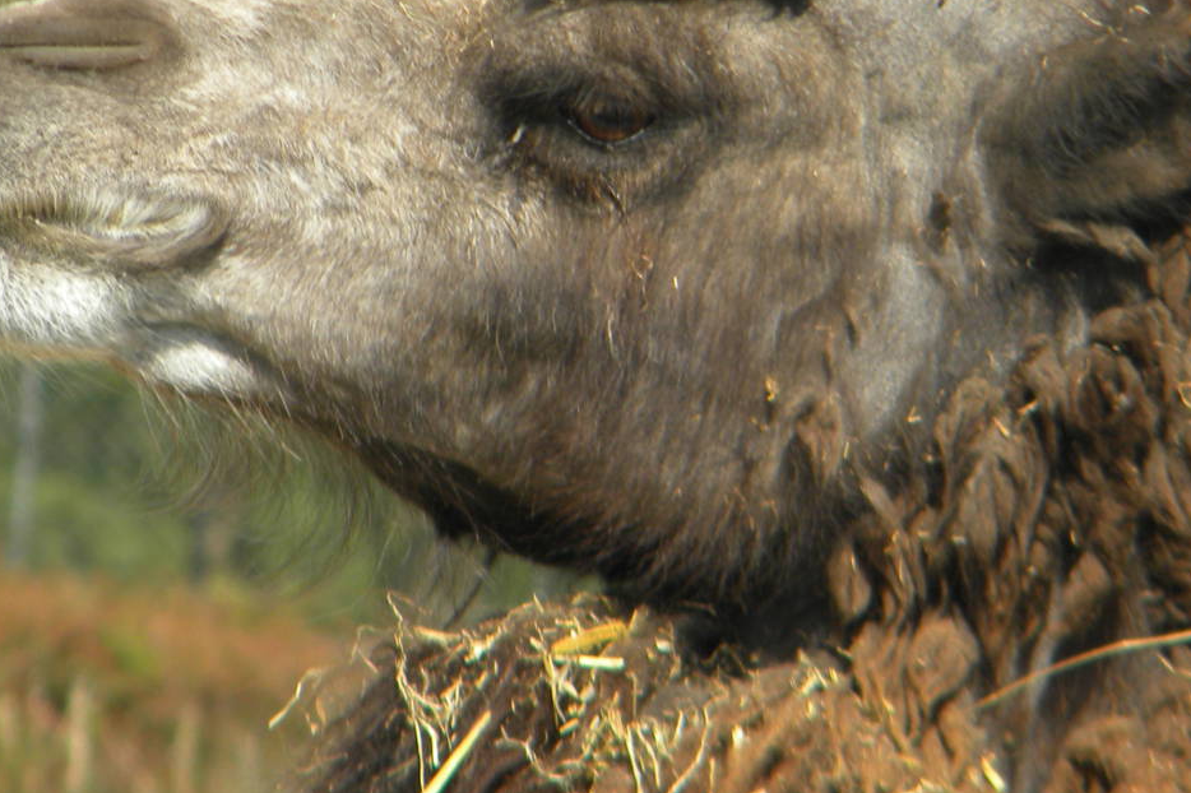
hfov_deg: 2.8
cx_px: 434
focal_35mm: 738
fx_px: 24406
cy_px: 147
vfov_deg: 1.9
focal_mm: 75
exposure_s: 1/248
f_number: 5.4
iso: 80
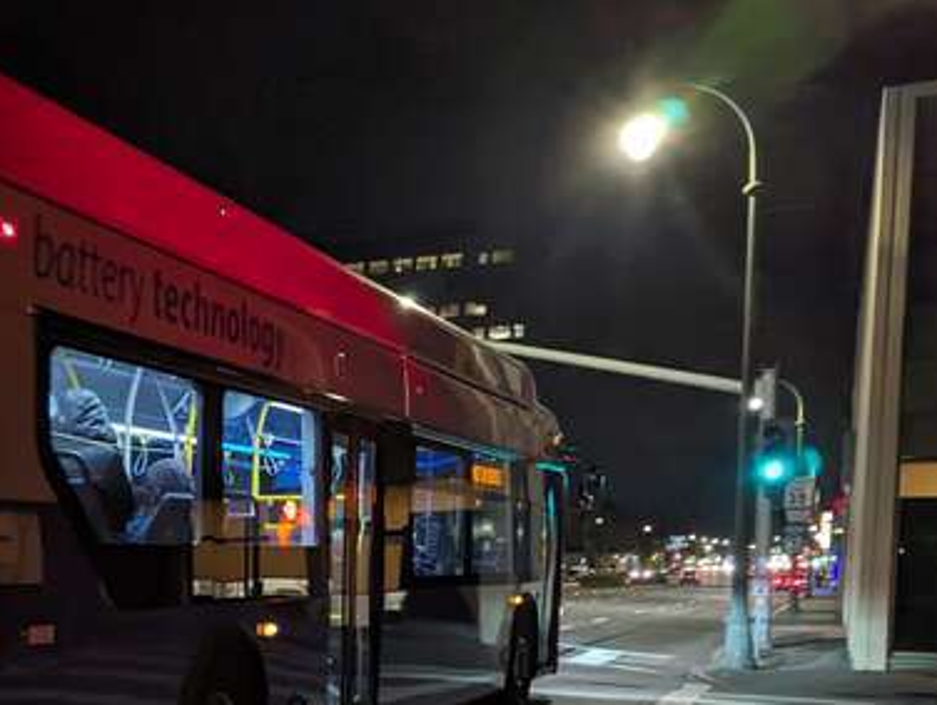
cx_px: -22
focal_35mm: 51
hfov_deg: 33.8
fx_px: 1382
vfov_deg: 27.6
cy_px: 628
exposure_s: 1/120
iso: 1831
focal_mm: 6.81
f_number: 1.85
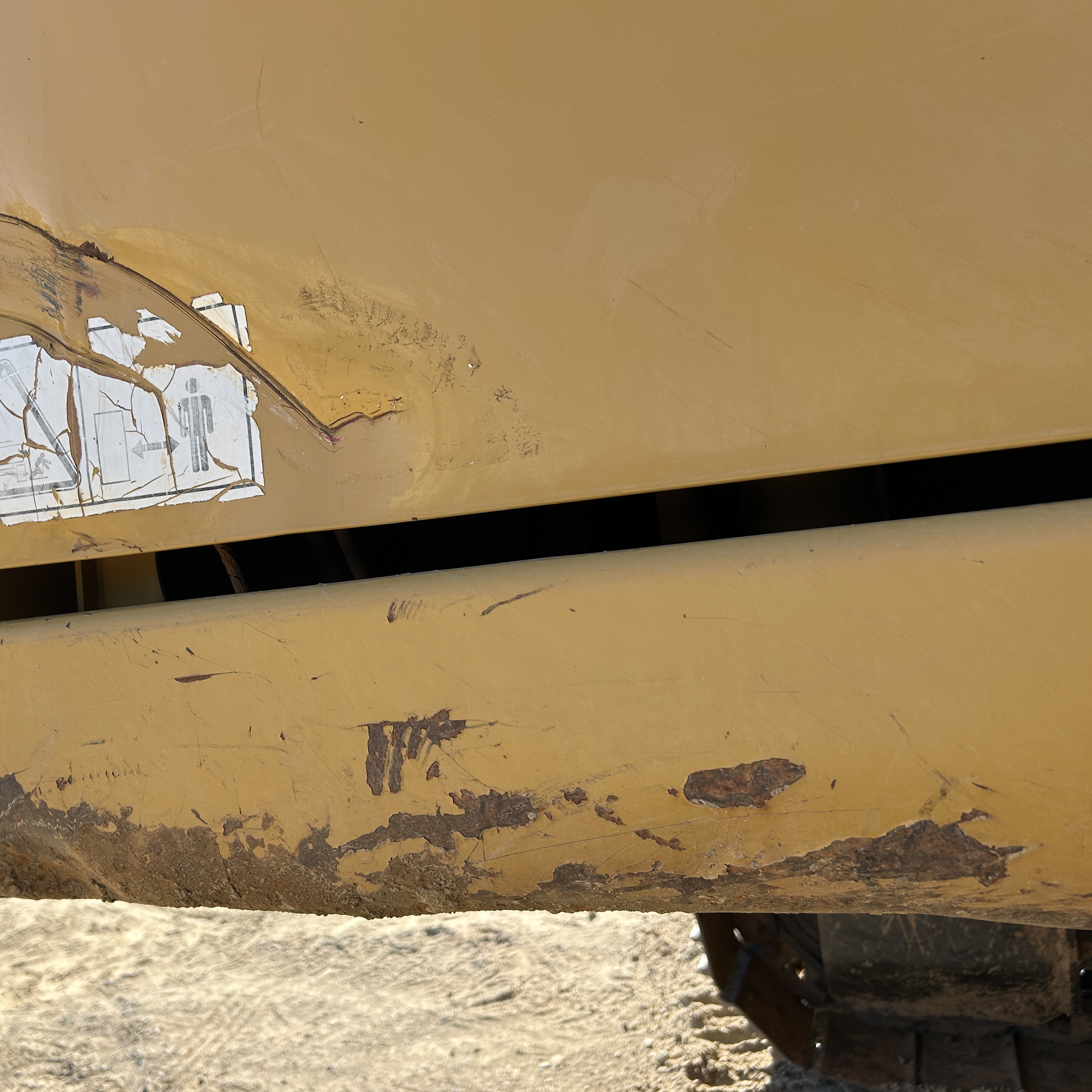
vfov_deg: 52.5
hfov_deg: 51.8
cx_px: 386
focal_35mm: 31
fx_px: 1106
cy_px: 549
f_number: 1.5
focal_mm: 5.7
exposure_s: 1/1224
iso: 50
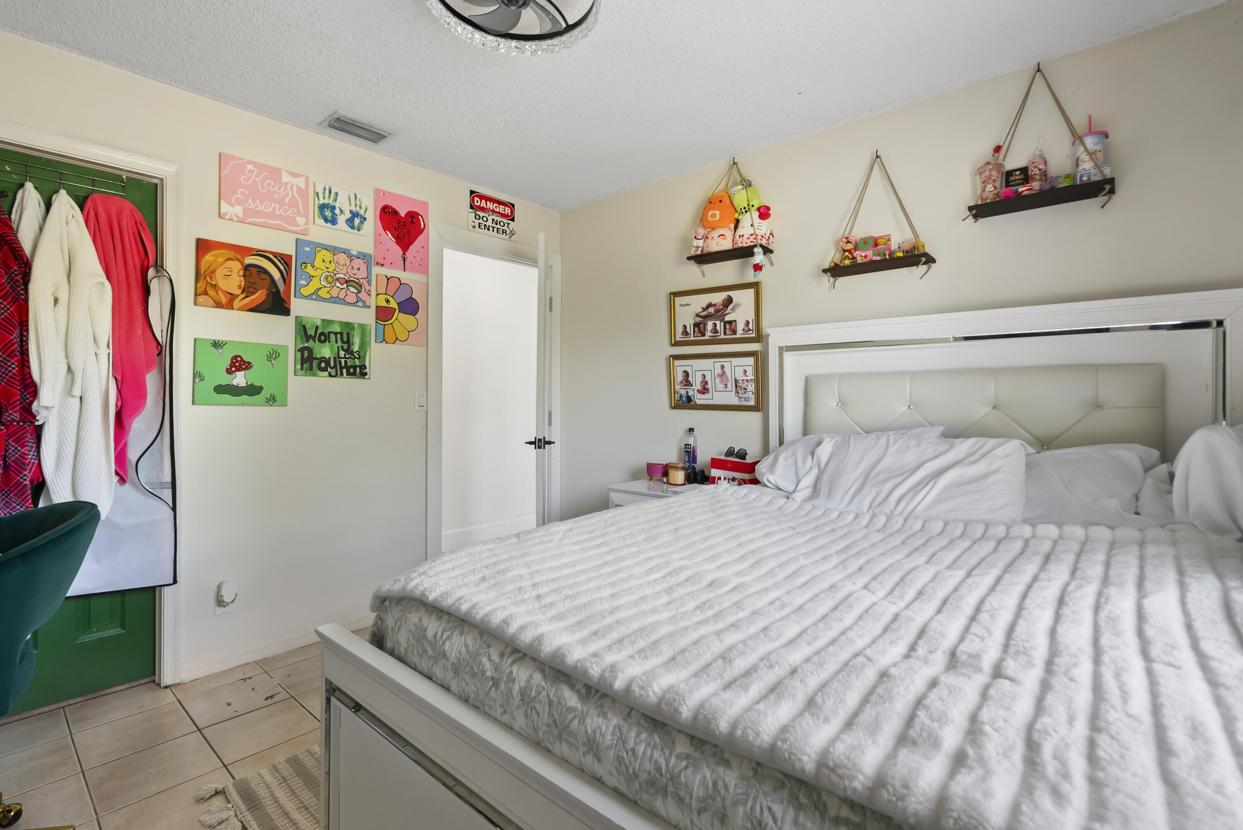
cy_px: 415
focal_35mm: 16
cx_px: 622
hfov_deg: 96.7
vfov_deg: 73.8
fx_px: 553
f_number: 8
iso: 1600
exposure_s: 1/4
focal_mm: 16
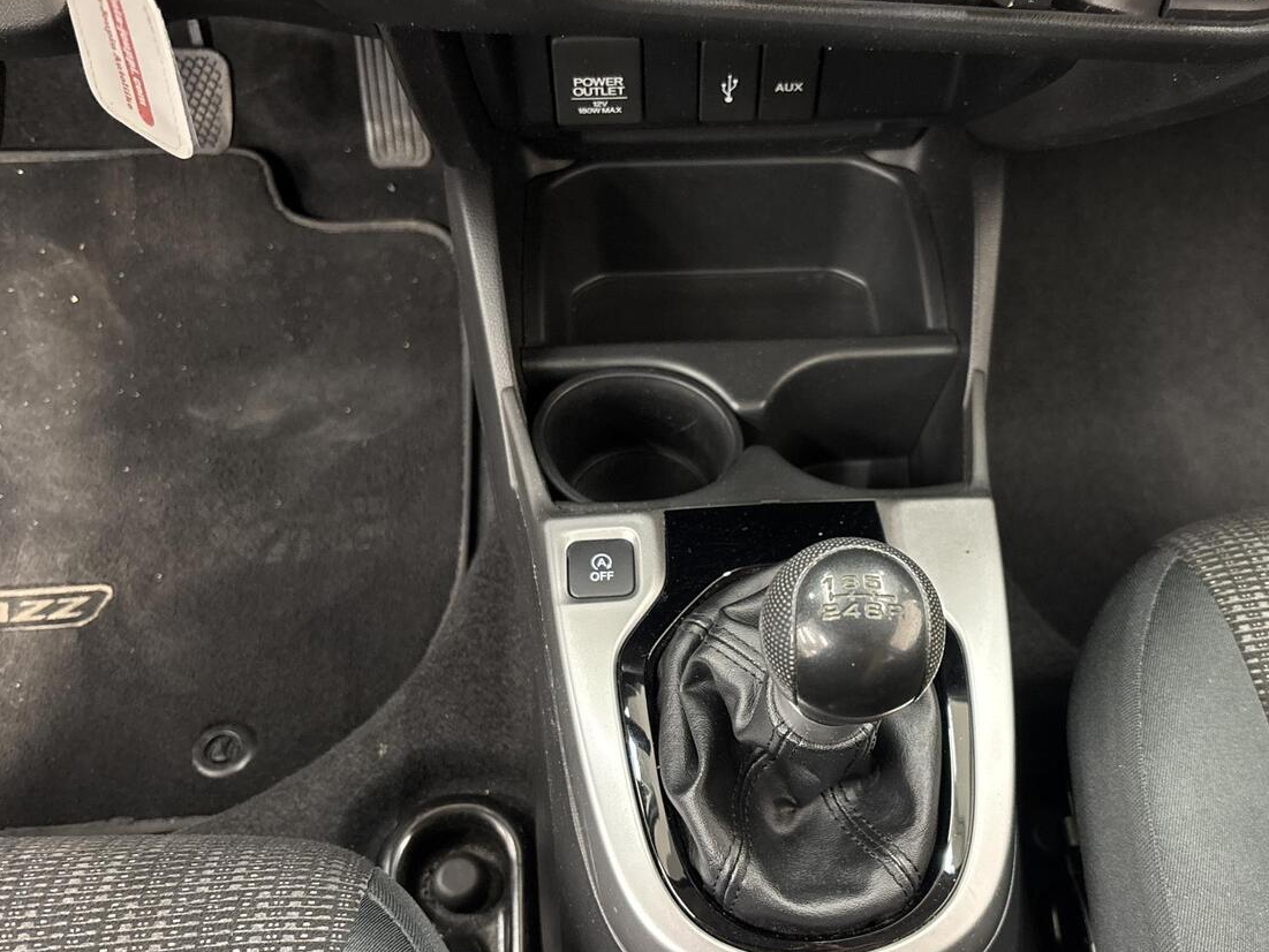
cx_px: 754
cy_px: 534
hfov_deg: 53.6
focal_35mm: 34
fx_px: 1247
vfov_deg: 41.7
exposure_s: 1/33
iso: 640
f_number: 1.6
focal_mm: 5.96
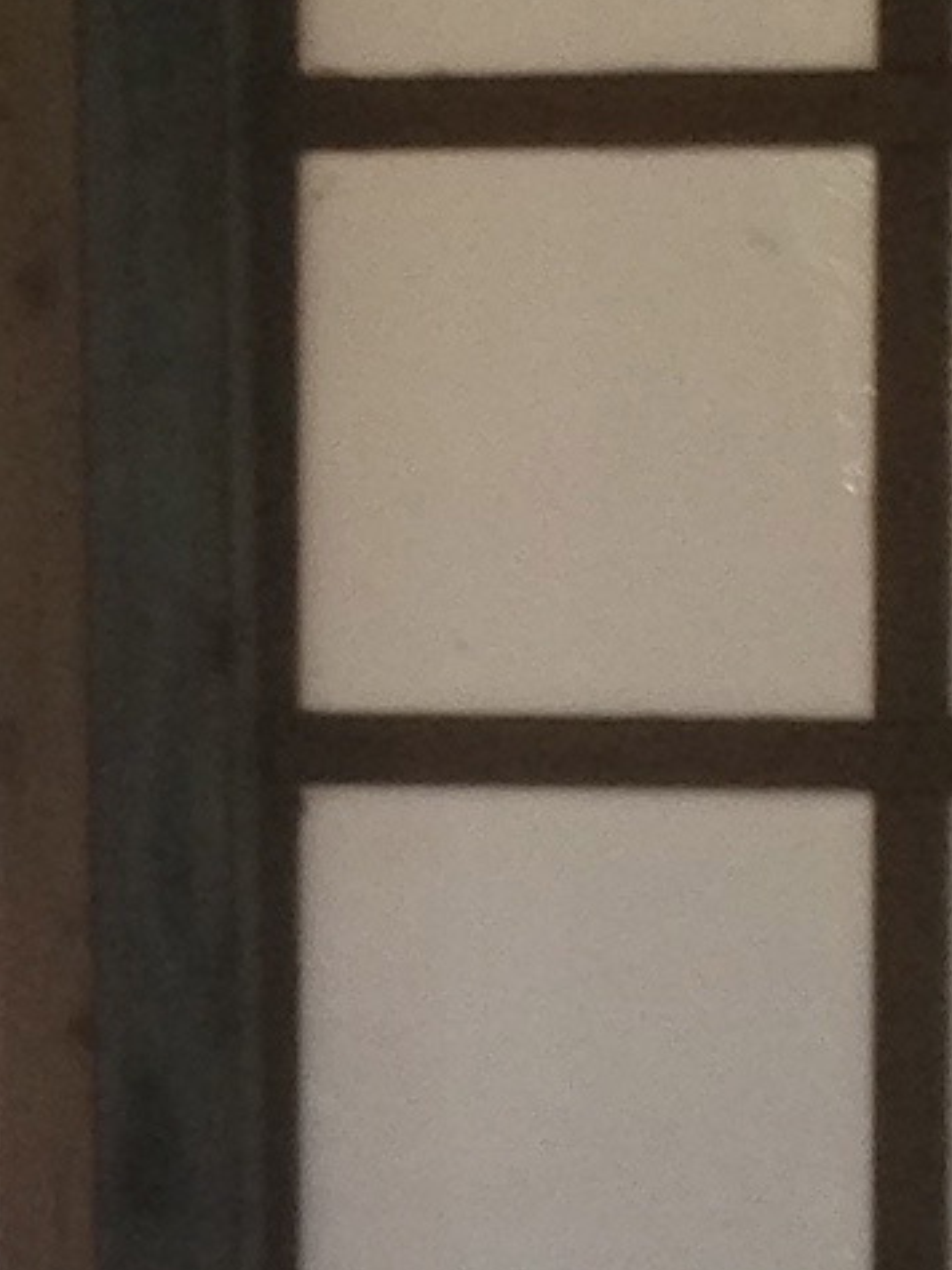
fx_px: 8328
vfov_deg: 8.7
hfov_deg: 6.4
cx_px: -580
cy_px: 818
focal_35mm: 227
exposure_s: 1/120
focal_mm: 4.12
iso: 80
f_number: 2.4
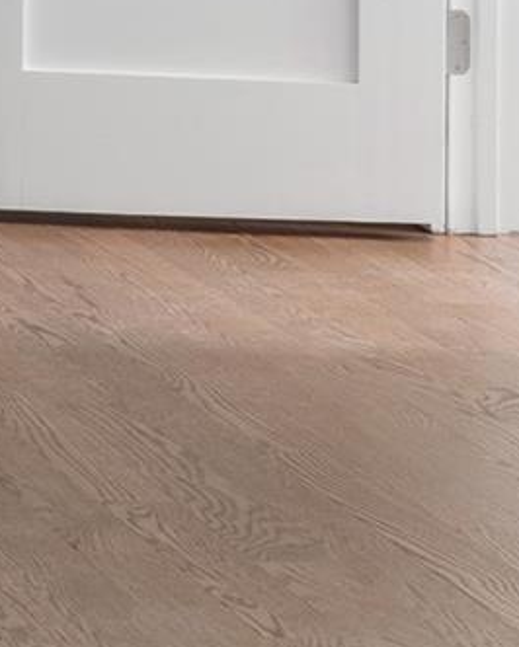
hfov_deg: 7.1
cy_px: -597
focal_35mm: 185
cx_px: -1262
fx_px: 3549
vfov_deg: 9.8
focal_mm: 32
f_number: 9
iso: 250
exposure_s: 1/3
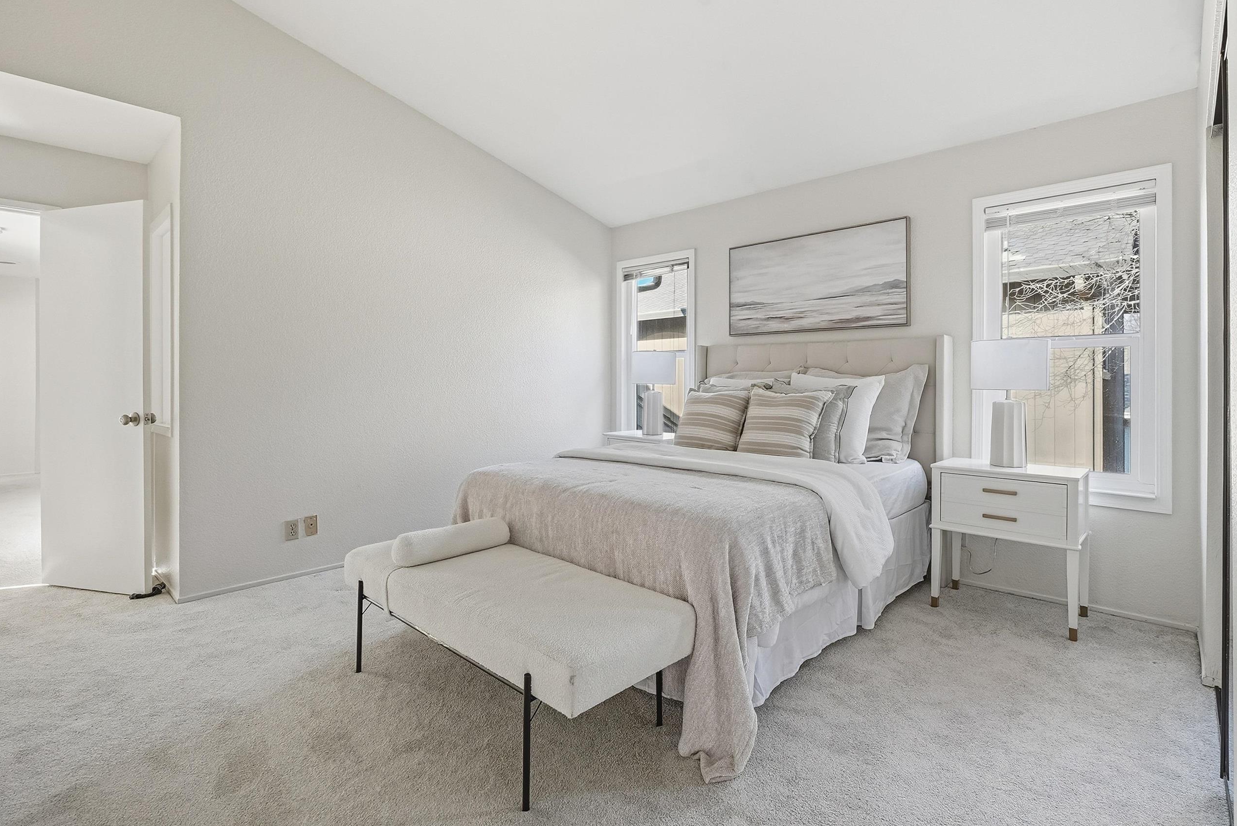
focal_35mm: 17
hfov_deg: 93.2
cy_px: 380
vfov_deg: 70.4
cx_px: 640
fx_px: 584
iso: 400
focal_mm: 14
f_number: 8
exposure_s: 1/160
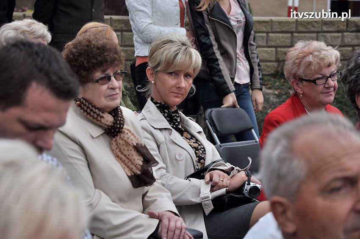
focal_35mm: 158
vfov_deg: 8.7
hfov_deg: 13.1
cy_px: 120
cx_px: 180
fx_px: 1573
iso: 500
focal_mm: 105
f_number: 7.1
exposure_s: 1/800
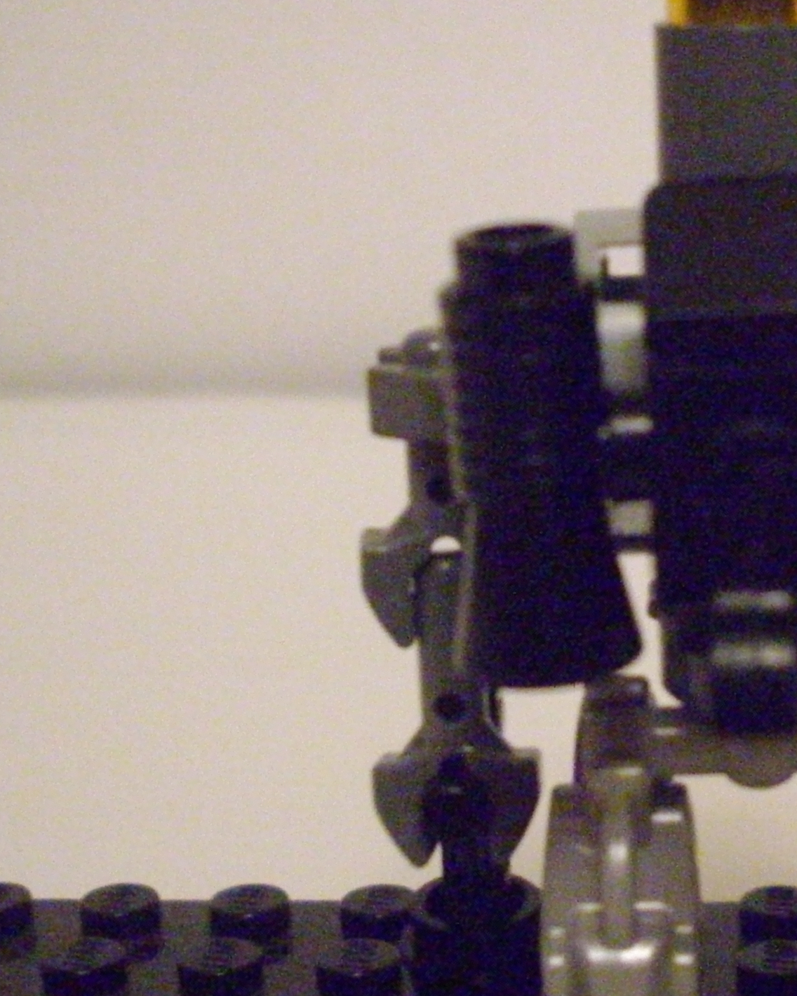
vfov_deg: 23.0
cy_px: 435
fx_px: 2447
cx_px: 740
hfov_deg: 18.2
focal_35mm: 83
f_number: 2.8
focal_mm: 6.2
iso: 1000
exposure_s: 1/30
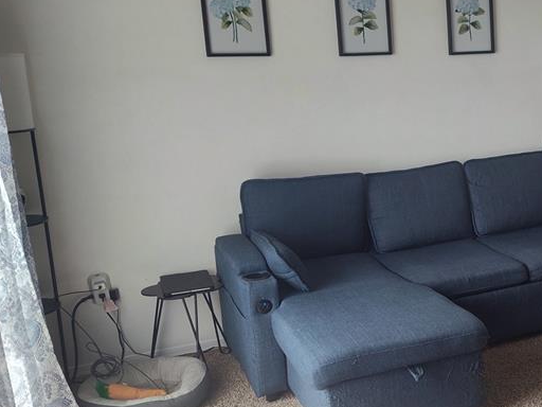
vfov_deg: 31.5
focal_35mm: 46
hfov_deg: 37.6
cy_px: 210
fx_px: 720
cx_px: 521
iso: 148
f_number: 1.8
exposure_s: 1/120
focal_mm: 5.56
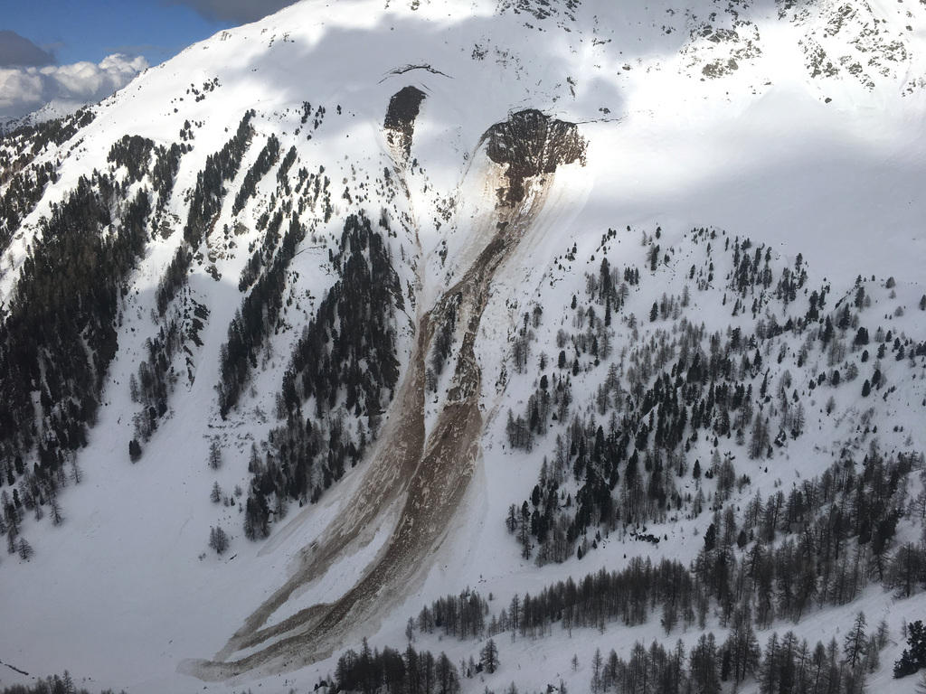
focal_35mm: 29
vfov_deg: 48.2
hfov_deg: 61.7
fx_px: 776
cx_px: 463
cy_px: 347
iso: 25
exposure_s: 1/4049
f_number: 2.2
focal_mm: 4.15
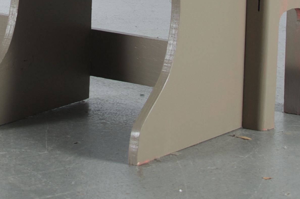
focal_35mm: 218
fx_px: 1814
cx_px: -25
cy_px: -160
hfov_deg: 9.4
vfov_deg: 6.1
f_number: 6.3
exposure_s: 1/160
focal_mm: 35
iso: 100
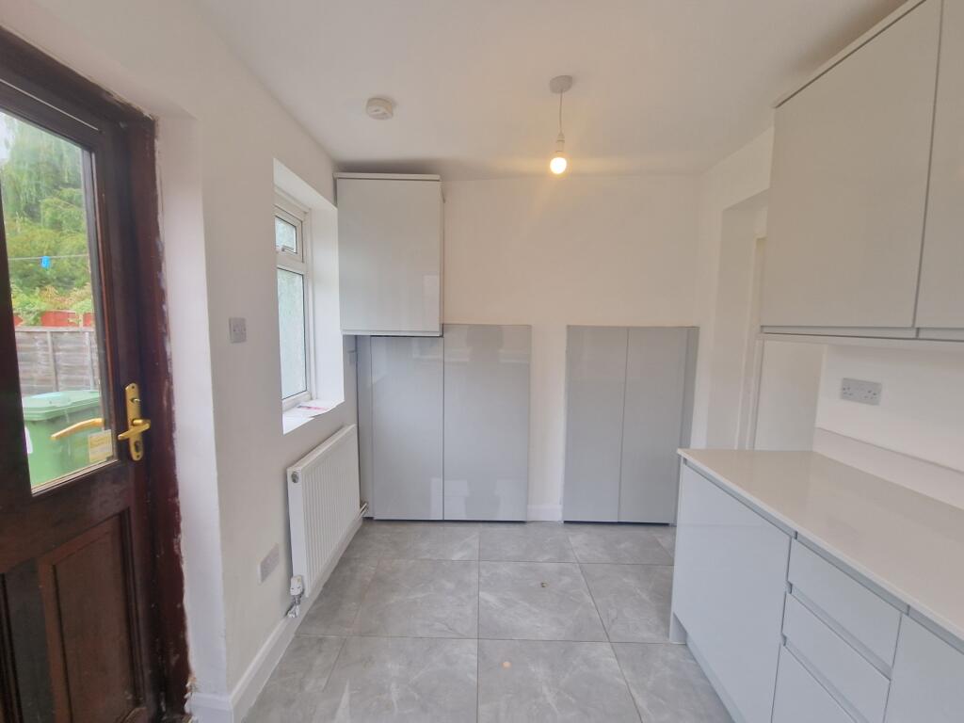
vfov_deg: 89.9
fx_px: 362
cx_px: 482
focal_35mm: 13
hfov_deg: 106.2
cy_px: 362
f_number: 2.2
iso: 50
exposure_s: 1/50
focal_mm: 2.2
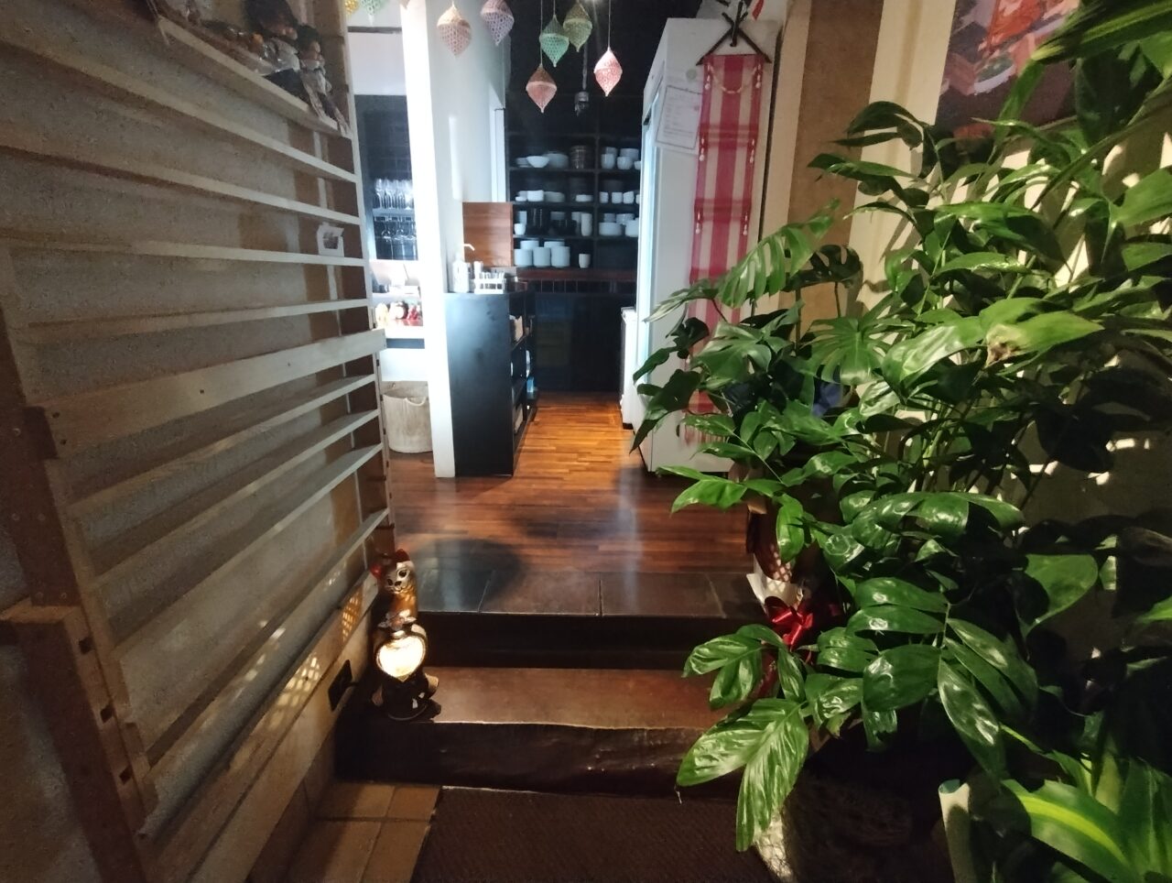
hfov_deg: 94.4
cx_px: 586
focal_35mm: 16
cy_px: 442
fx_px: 543
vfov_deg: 78.3
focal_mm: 1.66
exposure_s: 1/25
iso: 1712
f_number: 2.2
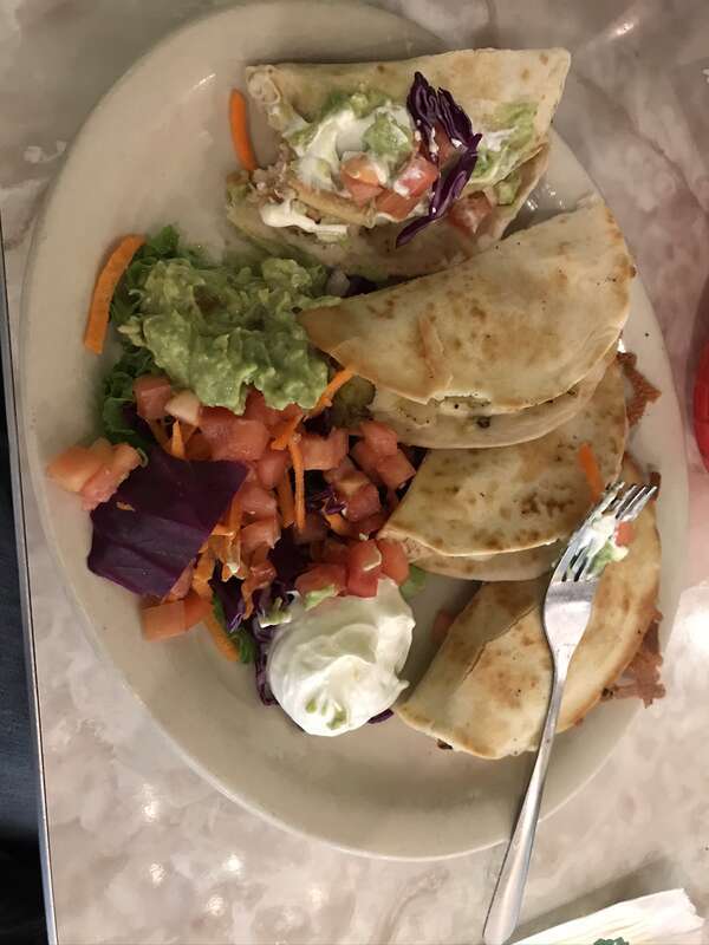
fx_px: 765
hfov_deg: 49.7
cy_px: 472
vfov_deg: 63.4
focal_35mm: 28
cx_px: 354
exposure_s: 1/7
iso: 100
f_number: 1.8
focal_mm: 3.99
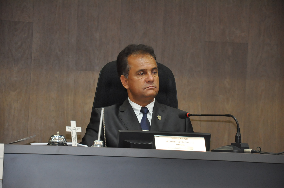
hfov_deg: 13.1
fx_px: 1241
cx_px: 142
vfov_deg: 8.7
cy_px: 94
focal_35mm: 158
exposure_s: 1/125
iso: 2000
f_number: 5.6
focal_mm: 105
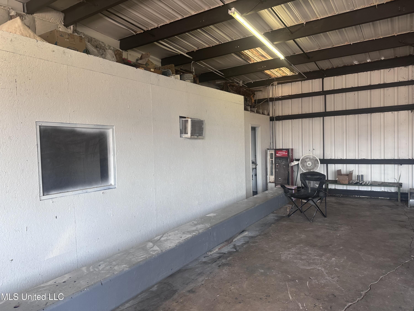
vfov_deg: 56.8
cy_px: 156
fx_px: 287
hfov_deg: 71.6
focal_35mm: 24
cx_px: 207
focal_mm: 6.86
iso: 100
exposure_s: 1/120
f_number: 1.78
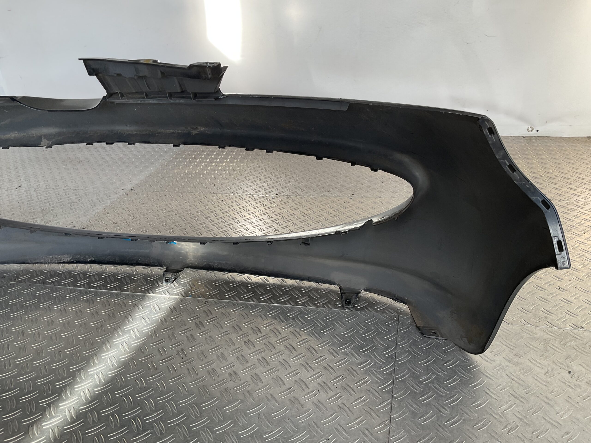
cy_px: 222
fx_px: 495
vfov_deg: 48.2
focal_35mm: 29
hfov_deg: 61.7
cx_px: 296
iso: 16
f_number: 1.8
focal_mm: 3
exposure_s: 1/100
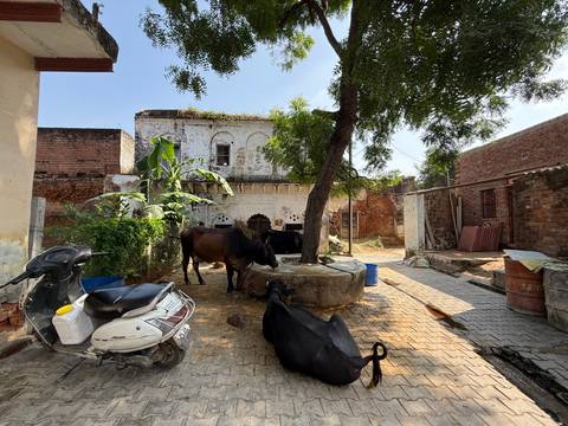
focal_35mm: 14
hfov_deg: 102.1
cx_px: 284
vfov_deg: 85.7
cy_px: 213
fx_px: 230
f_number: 2.2
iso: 64
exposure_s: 1/502
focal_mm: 2.22
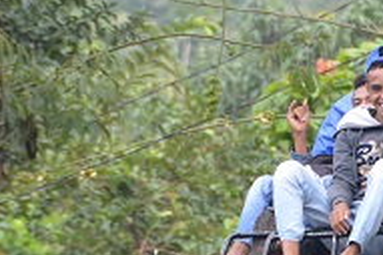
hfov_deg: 1.7
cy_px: 147
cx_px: 429
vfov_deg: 1.2
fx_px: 12543
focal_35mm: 1180
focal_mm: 200
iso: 1600
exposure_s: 1/500
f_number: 5.6
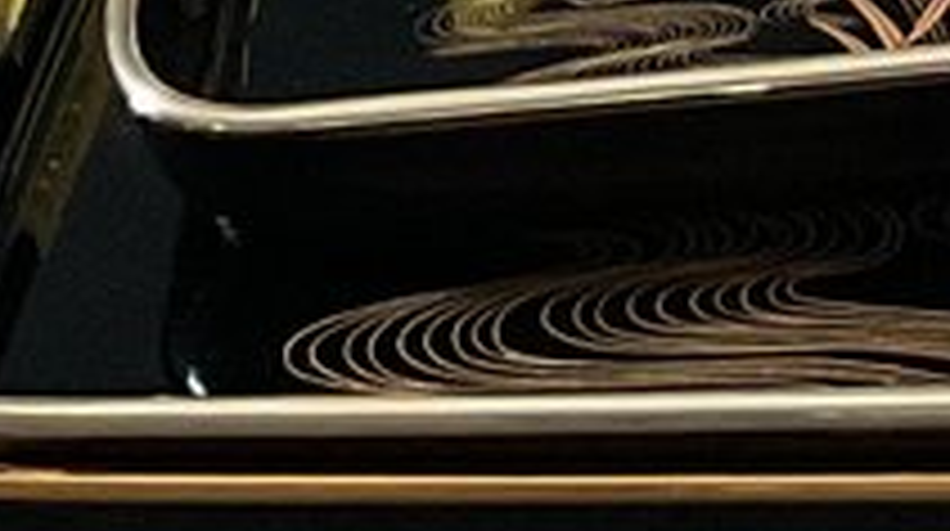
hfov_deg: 9.2
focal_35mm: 227
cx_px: 1569
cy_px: -1735
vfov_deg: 4.7
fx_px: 5710
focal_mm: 3
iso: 200
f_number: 1.8
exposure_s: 1/60
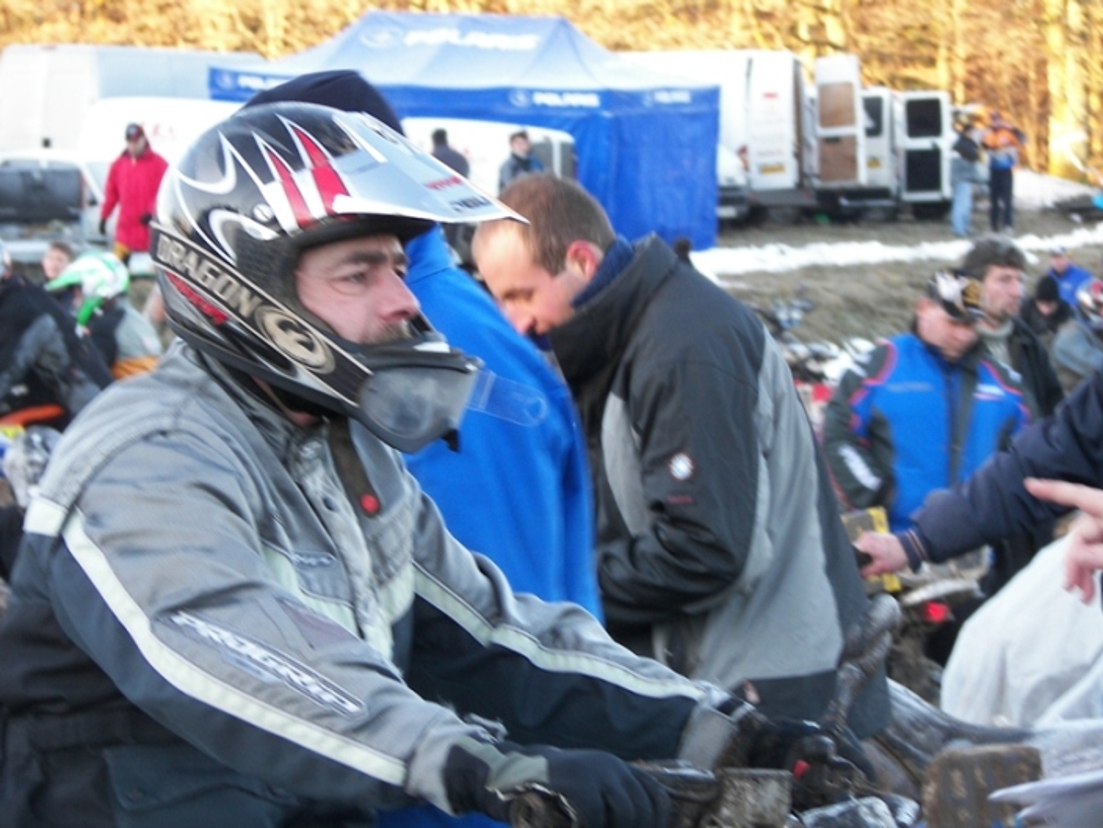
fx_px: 4525
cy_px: 414
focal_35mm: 142
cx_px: 552
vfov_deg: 10.4
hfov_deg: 13.9
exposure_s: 1/40
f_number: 3.2
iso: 64
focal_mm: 23.6
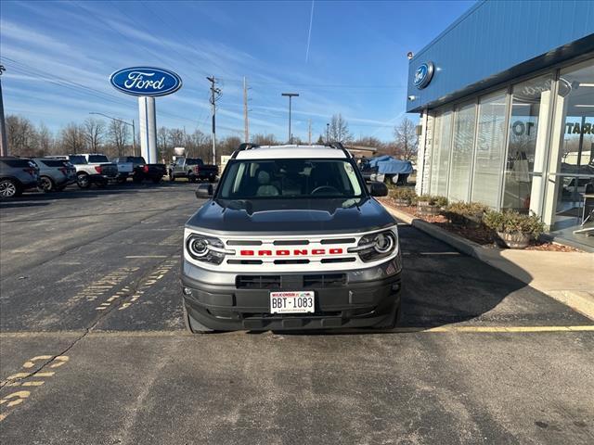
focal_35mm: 24
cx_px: 297
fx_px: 412
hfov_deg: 71.6
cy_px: 222
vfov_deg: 56.8
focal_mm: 6.86
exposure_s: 1/4348
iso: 80
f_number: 1.78
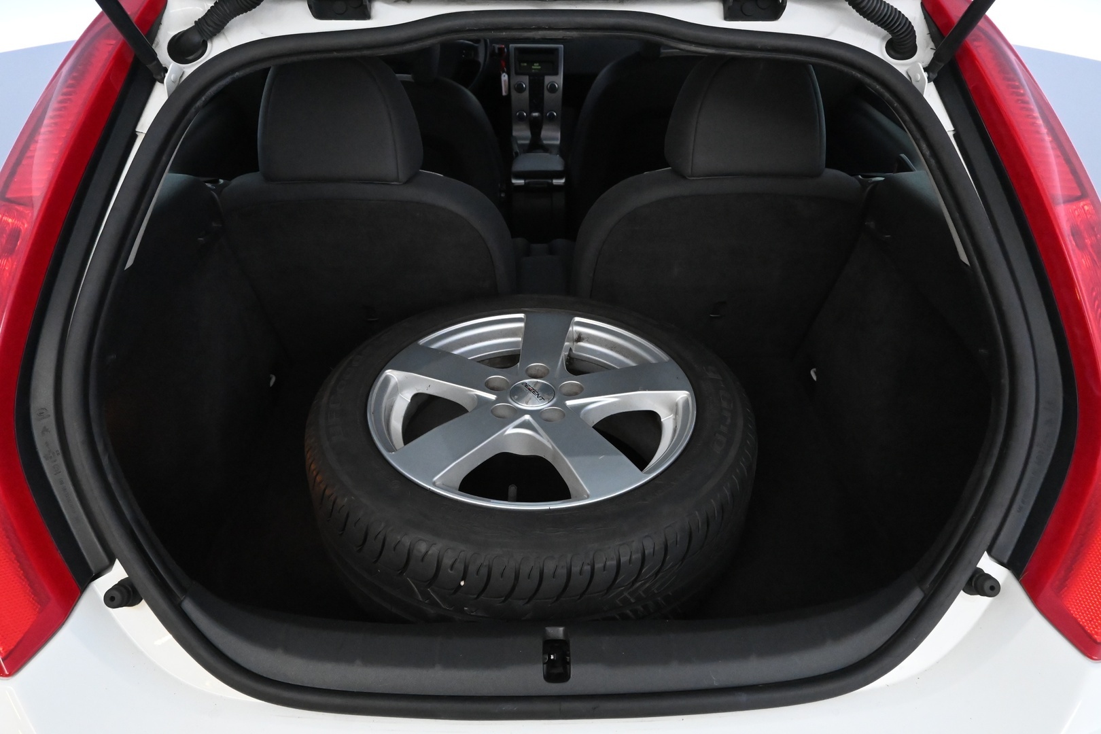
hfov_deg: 73.7
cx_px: 550
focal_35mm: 24
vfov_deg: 53.1
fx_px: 734
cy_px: 367
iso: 6400
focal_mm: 16
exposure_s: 1/100
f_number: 5.6
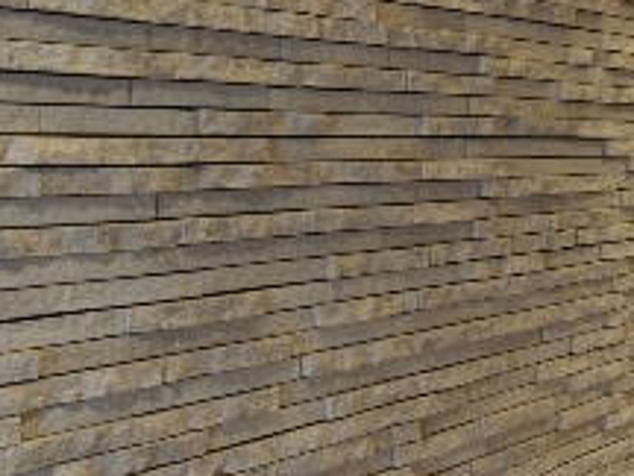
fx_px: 1355
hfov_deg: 25.0
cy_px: 220
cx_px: 649
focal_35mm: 74
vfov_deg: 19.9
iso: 400
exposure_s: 1/25
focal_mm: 4.5
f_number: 3.7
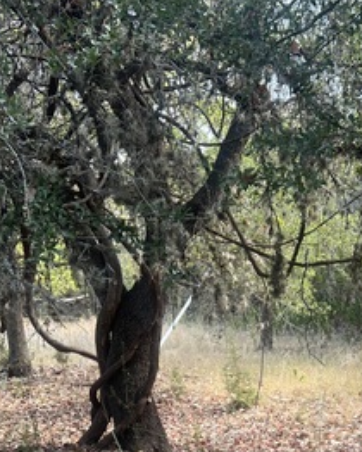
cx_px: 300
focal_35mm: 62
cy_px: 452
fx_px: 829
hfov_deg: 24.2
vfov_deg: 28.6
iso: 40
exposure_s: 1/167
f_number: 1.5
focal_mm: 5.7
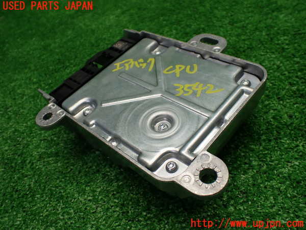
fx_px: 265
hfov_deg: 60.0
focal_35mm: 30
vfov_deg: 46.8
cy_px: 115
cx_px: 153
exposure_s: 1/125
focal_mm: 5.4
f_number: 2.3
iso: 200
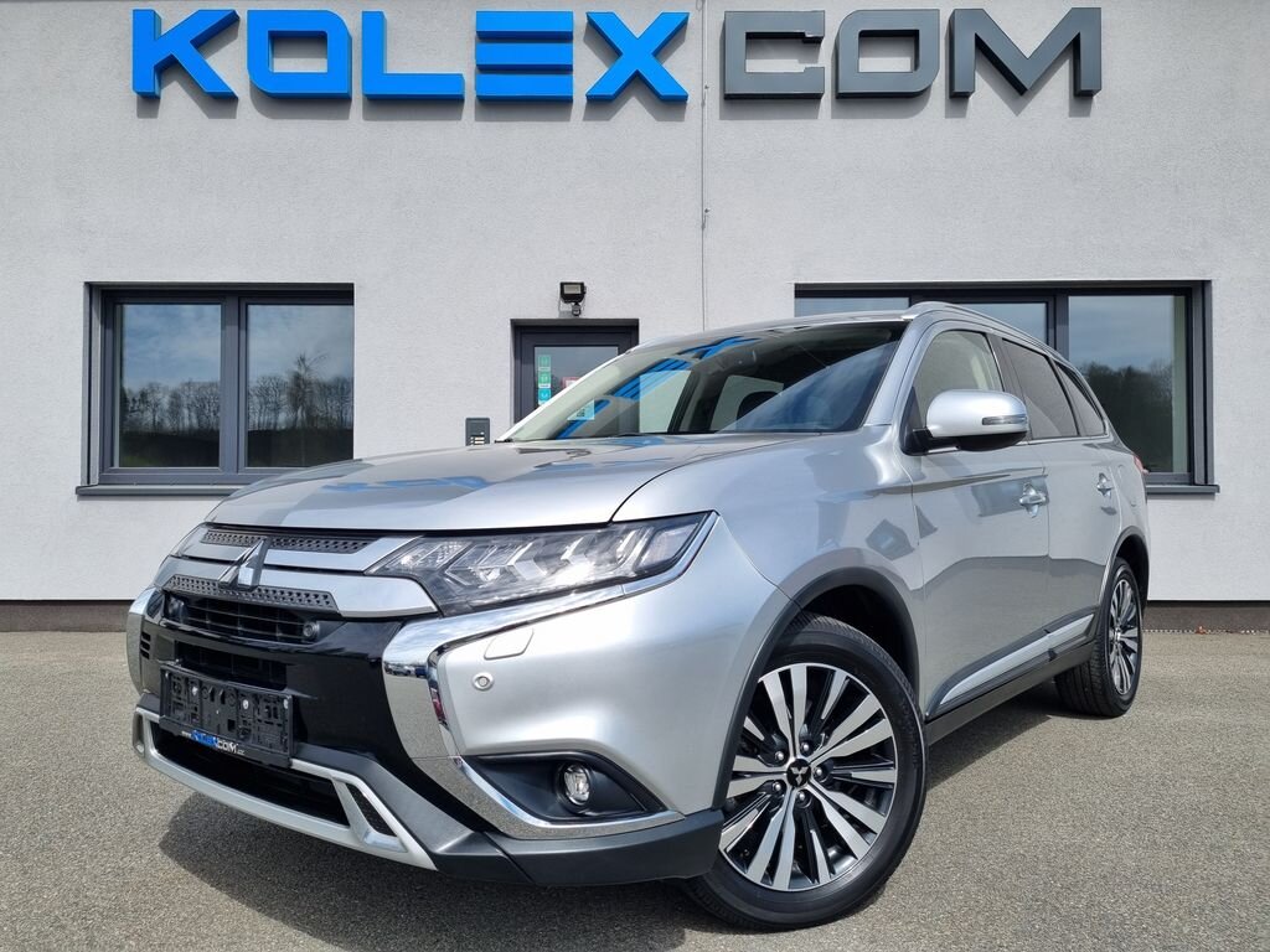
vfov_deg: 53.1
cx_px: 635
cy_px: 476
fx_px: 954
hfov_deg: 67.3
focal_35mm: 26
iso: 50
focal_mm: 5.4
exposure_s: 1/2432
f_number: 1.8
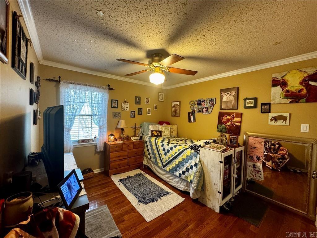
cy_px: 119
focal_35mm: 14
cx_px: 158
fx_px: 128
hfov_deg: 102.1
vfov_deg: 85.7
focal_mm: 2.22
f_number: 2.2
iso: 640
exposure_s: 1/60
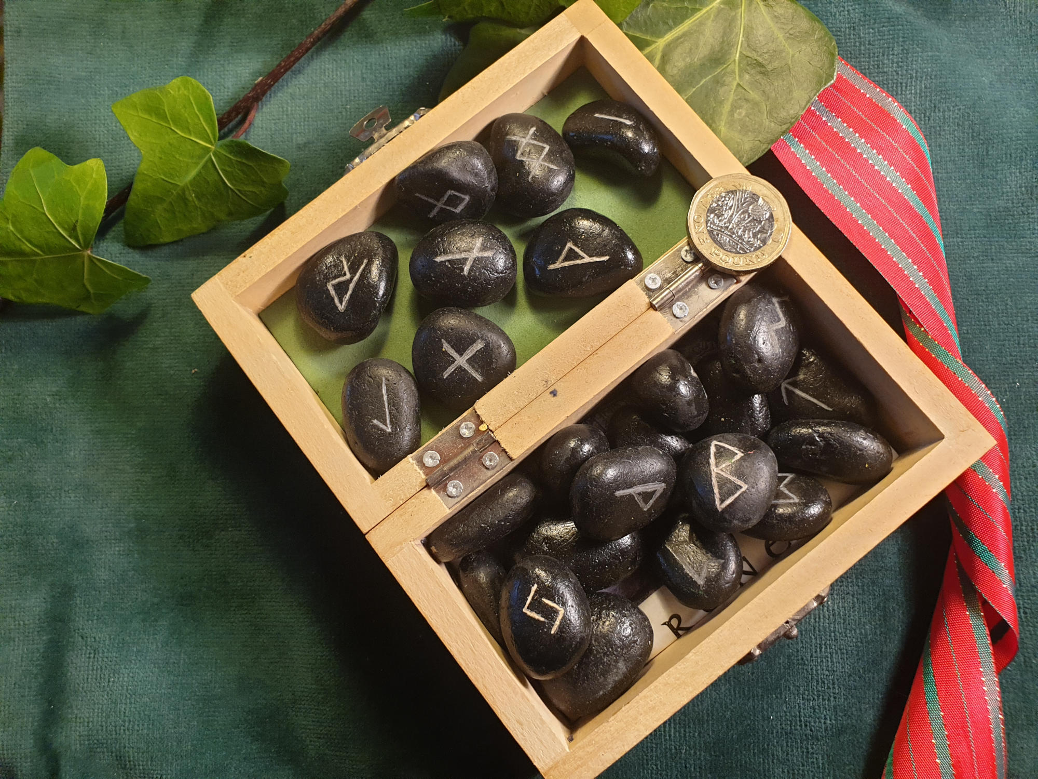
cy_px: 390
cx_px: 519
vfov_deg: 53.1
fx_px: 780
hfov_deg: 67.3
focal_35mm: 26
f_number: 2.4
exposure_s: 1/50
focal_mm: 4.3
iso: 200
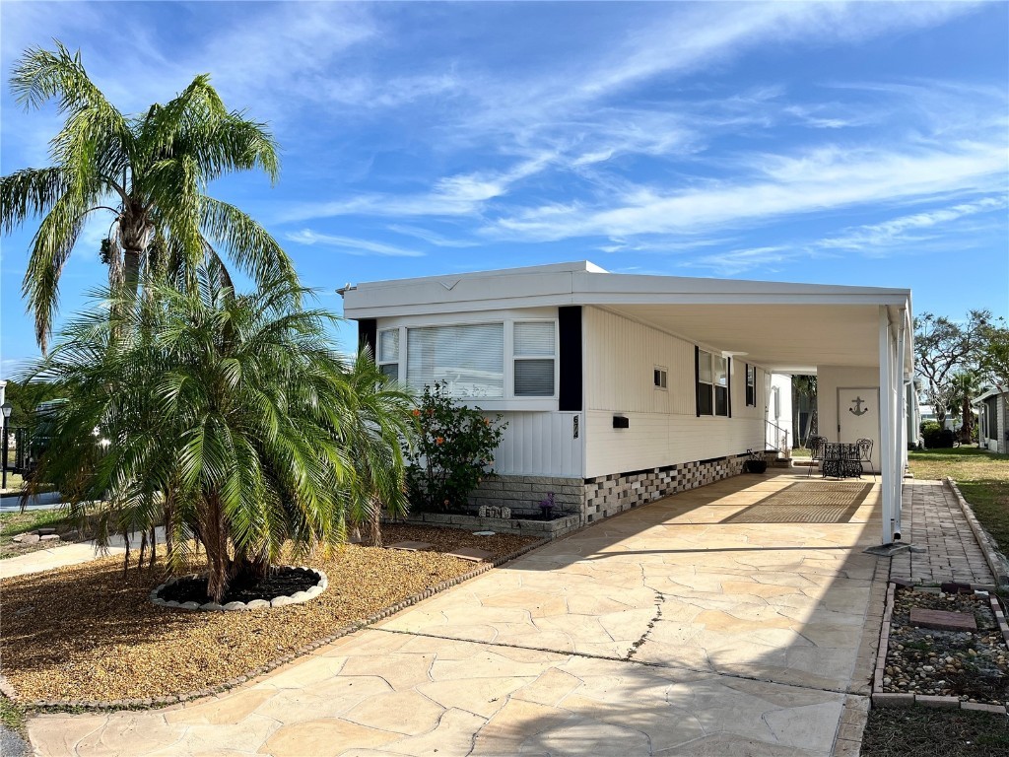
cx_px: 504
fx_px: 758
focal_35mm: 26
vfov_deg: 53.1
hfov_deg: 67.3
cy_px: 378
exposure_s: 1/4310
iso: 50
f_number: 1.6
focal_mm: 5.1
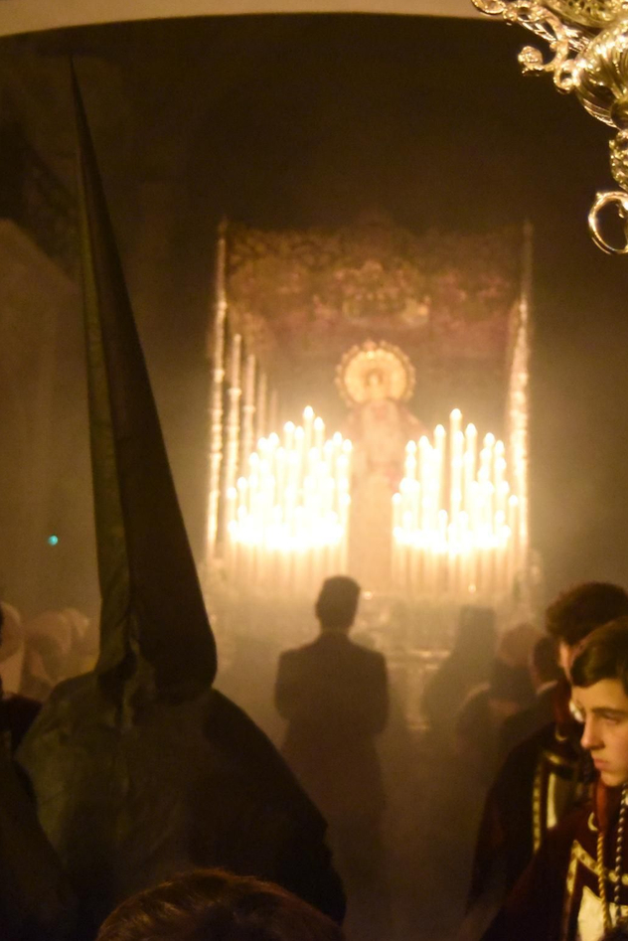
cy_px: 412
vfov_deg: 40.3
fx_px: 1281
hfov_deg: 27.2
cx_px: 461
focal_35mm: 49
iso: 12800
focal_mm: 29
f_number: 3.5
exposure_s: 1/80
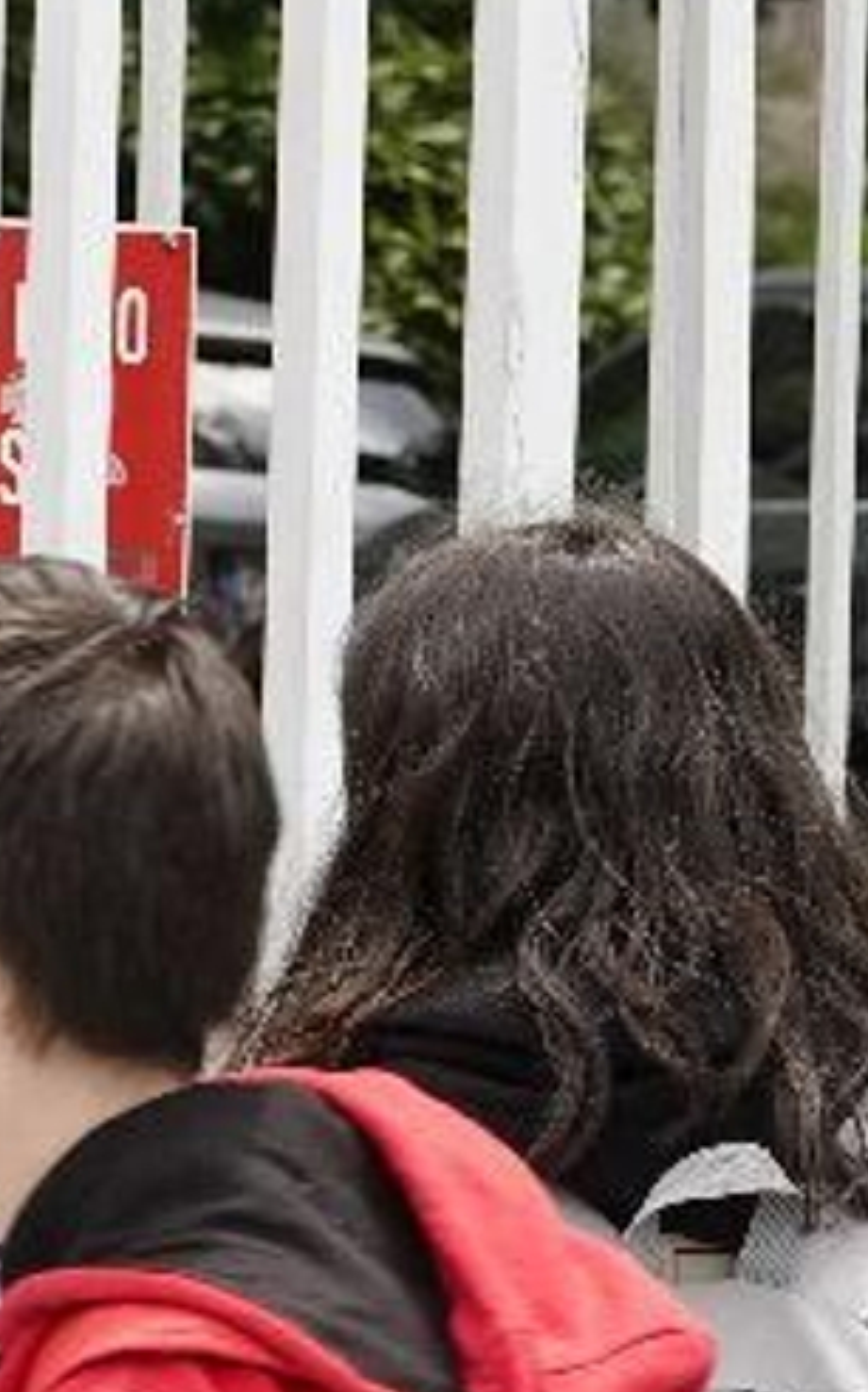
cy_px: 1119
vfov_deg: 5.9
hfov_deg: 3.6
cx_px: -1114
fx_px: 13452
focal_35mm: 355
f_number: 4
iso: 100
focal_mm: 39.42
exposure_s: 1/250
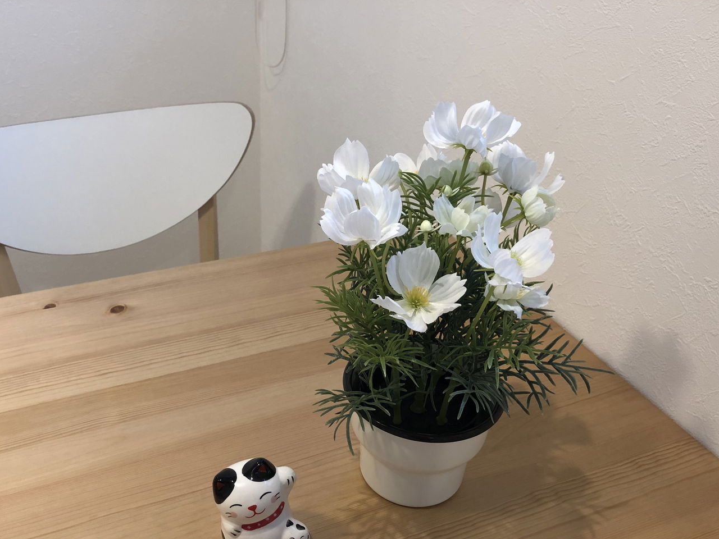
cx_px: 322
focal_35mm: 35
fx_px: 727
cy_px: 334
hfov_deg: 52.5
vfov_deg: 40.4
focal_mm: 4
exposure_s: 1/25
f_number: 1.8
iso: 40
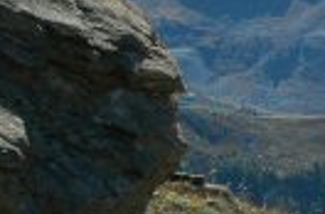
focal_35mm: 285
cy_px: -47
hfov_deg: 7.2
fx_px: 2564
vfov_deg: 4.8
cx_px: 332
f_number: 13
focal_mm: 50
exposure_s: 1/160
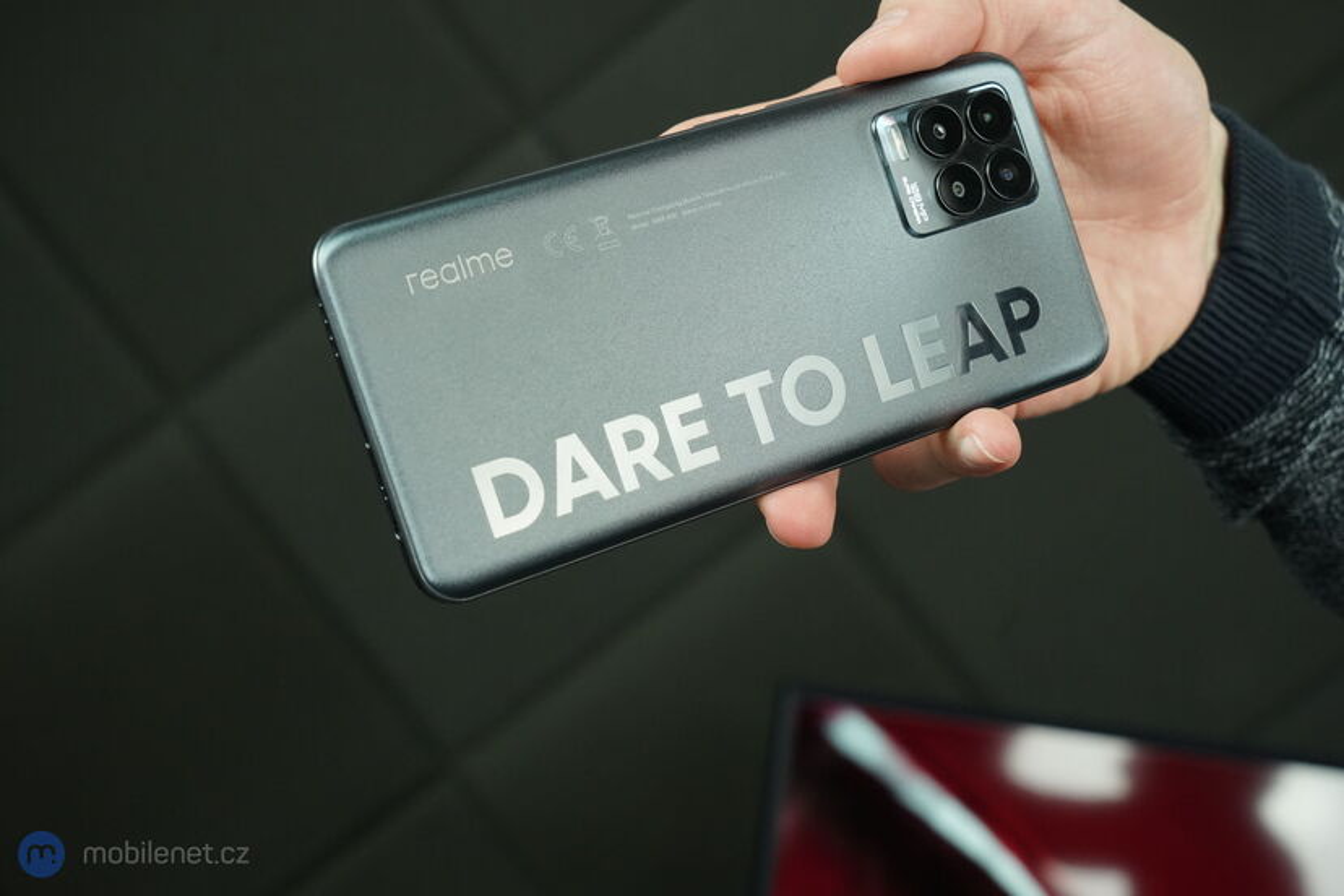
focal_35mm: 47
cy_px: 448
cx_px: 672
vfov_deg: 28.6
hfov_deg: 41.9
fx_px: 1755
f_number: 8
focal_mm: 47
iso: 4000
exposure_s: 1/200
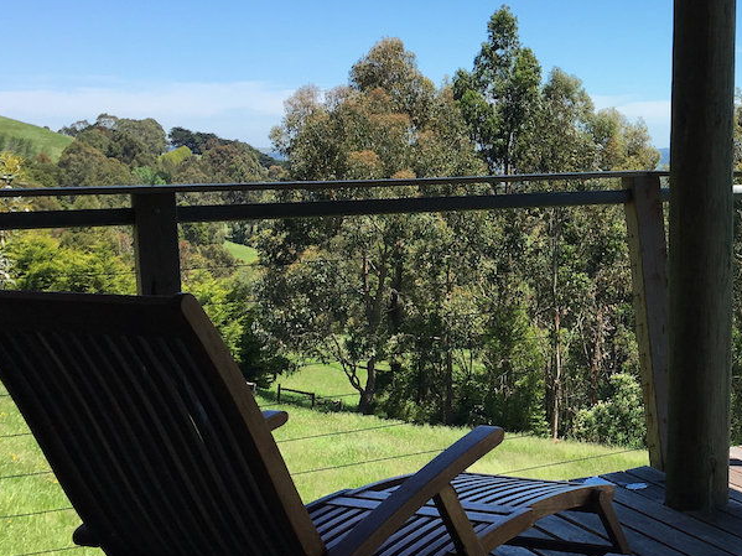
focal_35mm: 62
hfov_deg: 29.3
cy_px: 206
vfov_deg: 23.6
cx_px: 726
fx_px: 1329
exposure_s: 1/884
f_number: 2.2
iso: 25
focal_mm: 4.15
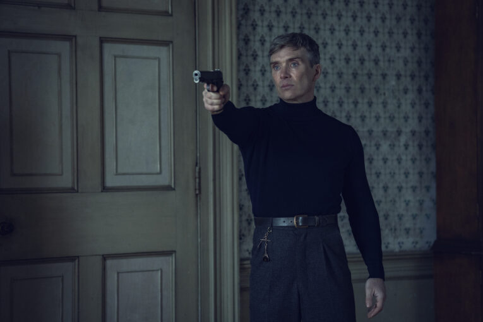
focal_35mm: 108
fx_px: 1449
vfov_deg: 12.7
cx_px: 242
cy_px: 161
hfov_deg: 18.9
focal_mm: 108
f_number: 2.8
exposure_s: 1/200
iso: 2000
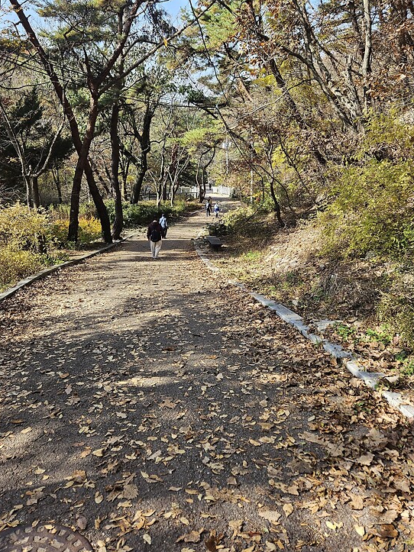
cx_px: 186
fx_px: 447
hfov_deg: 49.7
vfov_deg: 63.1
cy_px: 232
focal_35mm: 28
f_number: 1.8
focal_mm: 5.4
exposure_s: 1/306
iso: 25
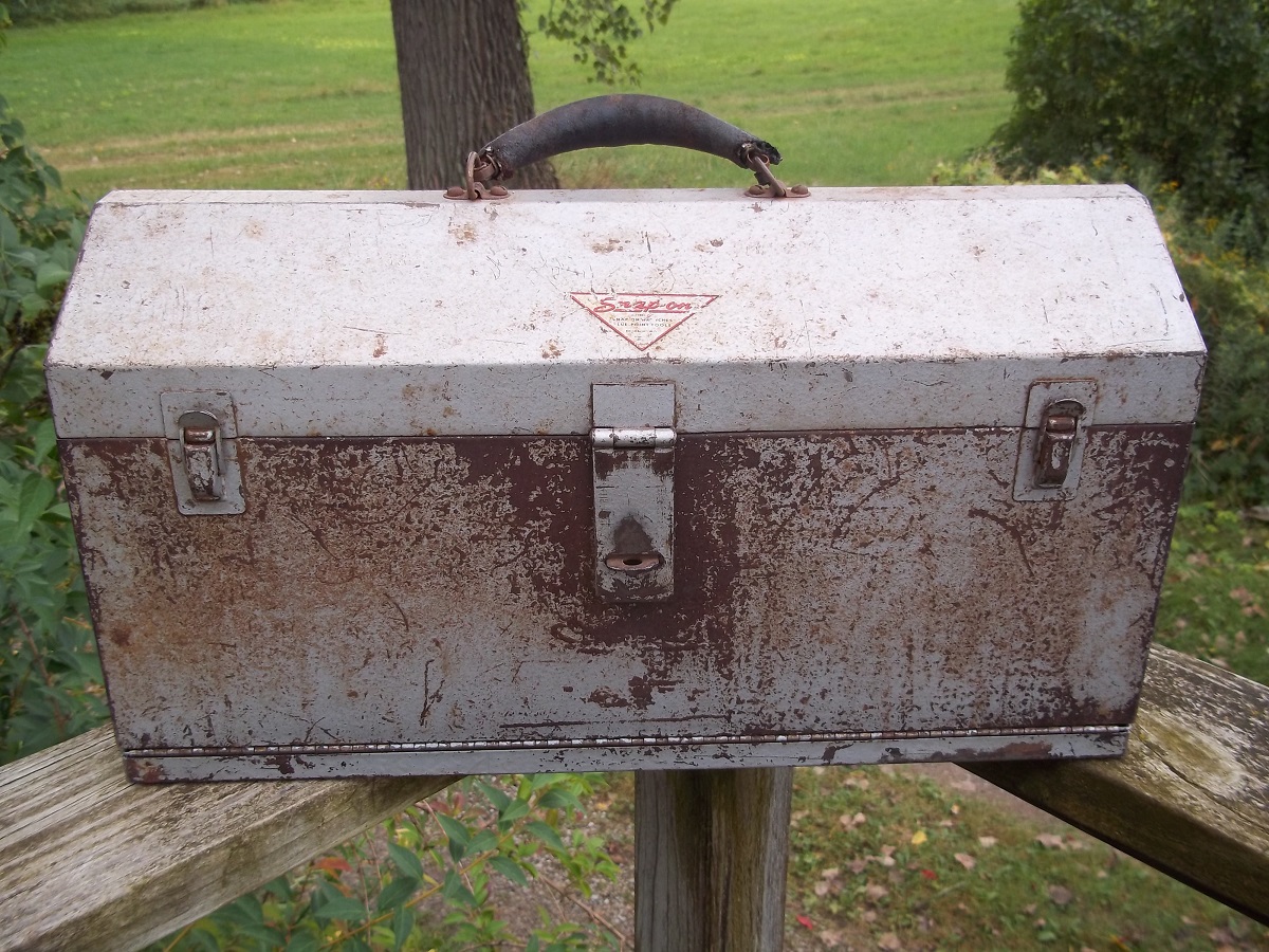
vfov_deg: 39.7
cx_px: 634
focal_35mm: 36
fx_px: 1320
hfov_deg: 51.4
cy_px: 476
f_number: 3.1
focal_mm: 6.5
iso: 80
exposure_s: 1/320
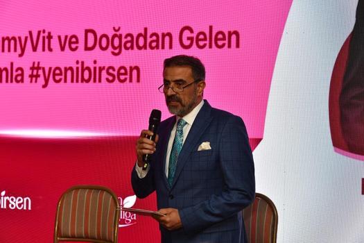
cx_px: 182
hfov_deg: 28.1
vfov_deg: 18.9
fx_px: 728
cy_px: 122
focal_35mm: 72
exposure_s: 1/160
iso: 640
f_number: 5.6
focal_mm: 72
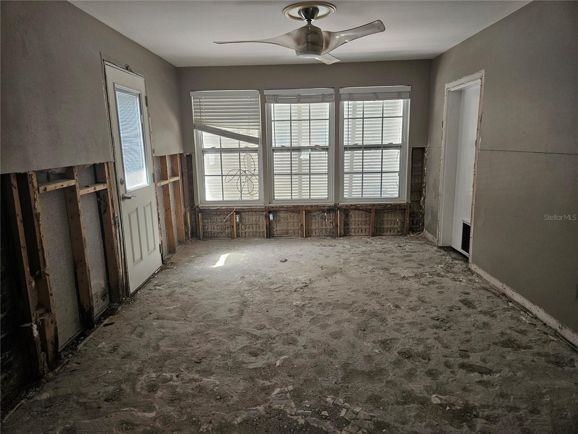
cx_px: 289
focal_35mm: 23
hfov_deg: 73.9
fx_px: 384
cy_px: 217
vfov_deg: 58.9
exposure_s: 1/120
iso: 320
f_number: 1.8
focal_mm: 5.4
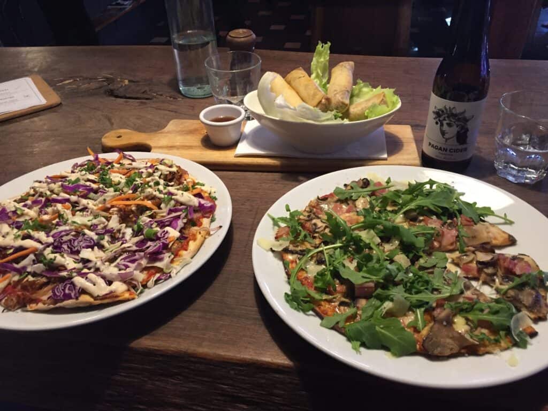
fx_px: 459
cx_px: 274
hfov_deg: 61.7
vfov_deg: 48.2
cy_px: 206
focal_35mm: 29
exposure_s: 1/33
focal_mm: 4.15
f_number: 2.2
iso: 250
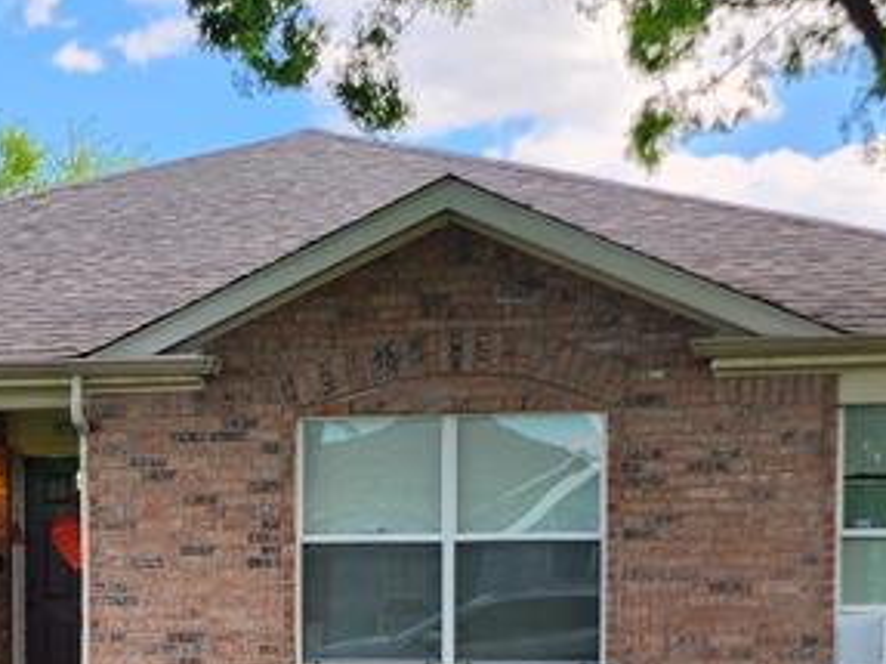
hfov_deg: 23.6
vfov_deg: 17.6
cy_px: 652
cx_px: 225
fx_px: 2098
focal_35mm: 82
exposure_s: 1/232
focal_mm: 6.4
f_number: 1.8
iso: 12
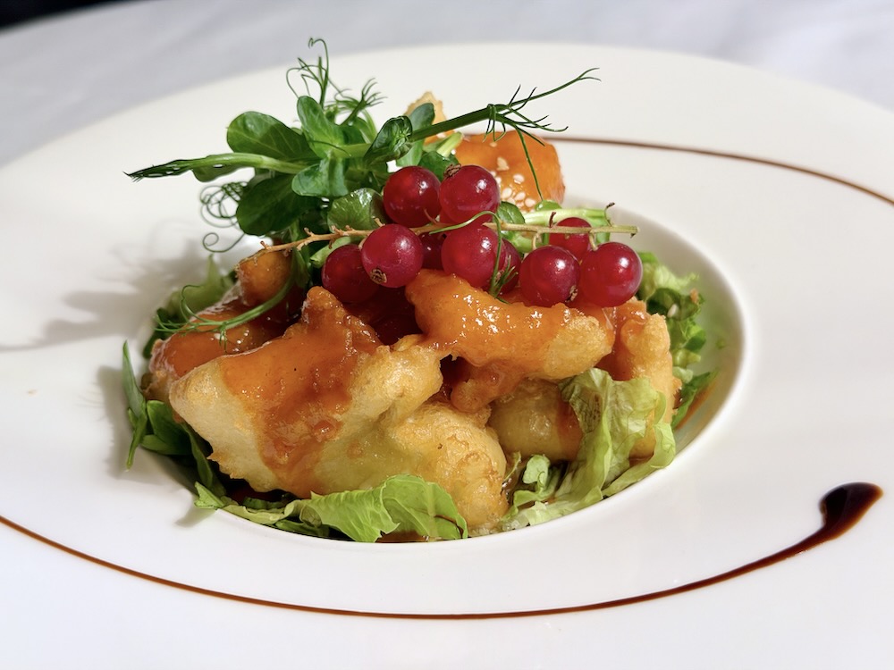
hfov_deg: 39.7
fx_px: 1240
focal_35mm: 48
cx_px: 447
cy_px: 335
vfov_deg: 30.3
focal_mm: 6.76
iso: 320
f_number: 1.78
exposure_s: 1/33
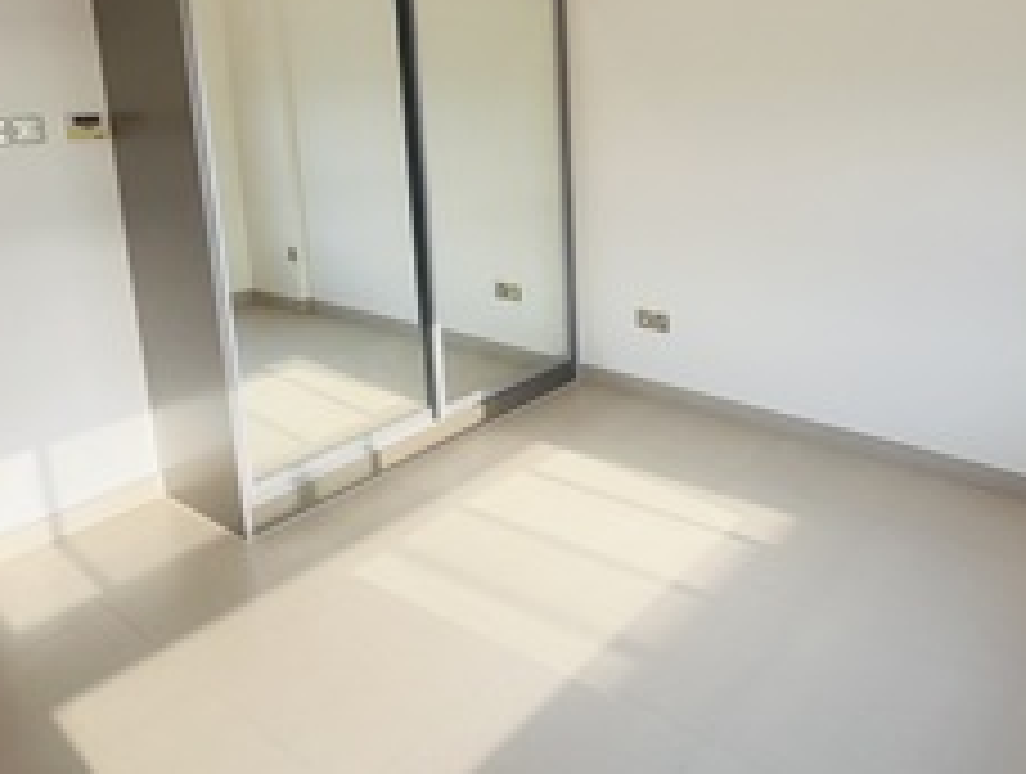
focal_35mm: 26
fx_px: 772
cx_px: 664
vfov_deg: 51.7
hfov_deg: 65.8
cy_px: 227
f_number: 1.8
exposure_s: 1/149
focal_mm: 1.57
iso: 32
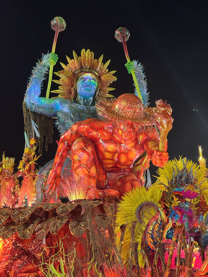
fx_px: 961
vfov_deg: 16.4
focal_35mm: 120
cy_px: 138
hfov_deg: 12.3
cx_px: 104
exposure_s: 1/60
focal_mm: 15.66
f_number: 2.8
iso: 320
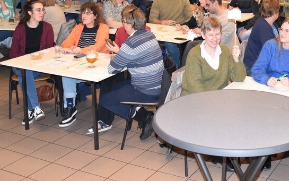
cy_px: 23
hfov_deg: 35.0
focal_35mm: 56
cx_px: 234
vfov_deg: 22.7
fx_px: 441
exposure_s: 1/60
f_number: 4
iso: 800
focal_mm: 18
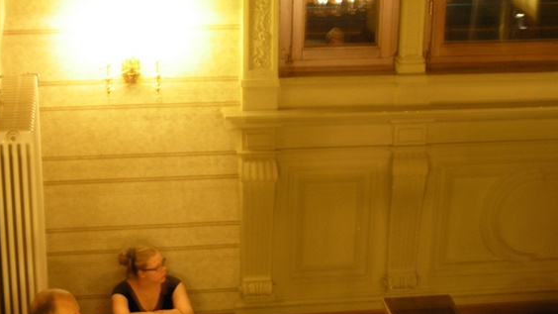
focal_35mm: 94
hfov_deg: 22.7
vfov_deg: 12.9
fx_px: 1391
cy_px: 198
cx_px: 273
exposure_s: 1/3.7
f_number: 3.6
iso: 200
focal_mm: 12.5
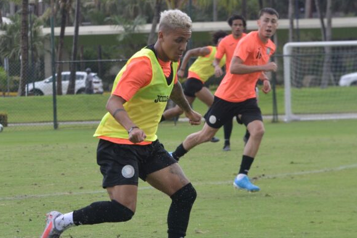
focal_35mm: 139
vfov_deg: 9.9
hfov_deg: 14.8
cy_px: 152
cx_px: 162
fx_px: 1378
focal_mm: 70
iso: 500
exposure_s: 1/1000
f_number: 4
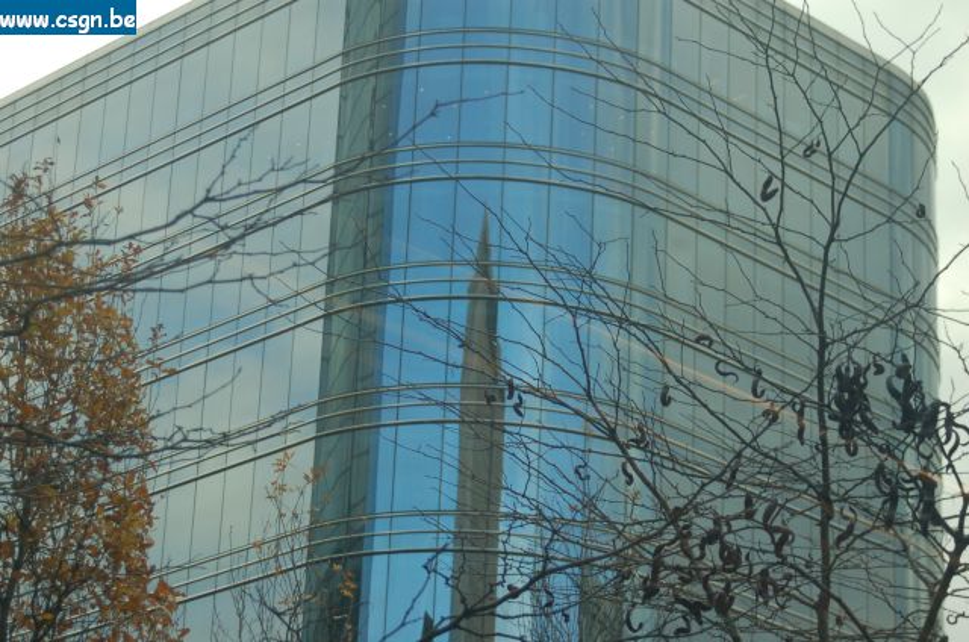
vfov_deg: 16.2
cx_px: 484
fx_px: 2256
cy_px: 321
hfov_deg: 24.2
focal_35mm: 84
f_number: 4.8
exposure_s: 1/90
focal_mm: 56
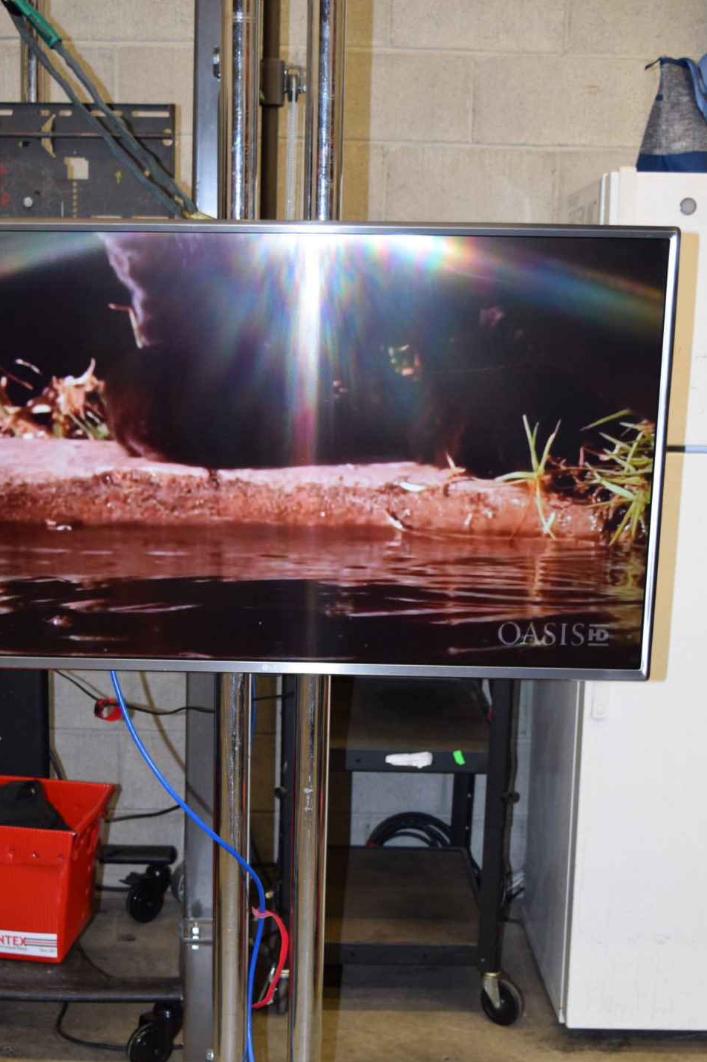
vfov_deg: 35.0
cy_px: 683
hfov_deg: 23.9
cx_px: 284
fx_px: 1671
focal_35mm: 57
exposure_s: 1/100
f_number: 5
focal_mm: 27
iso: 800
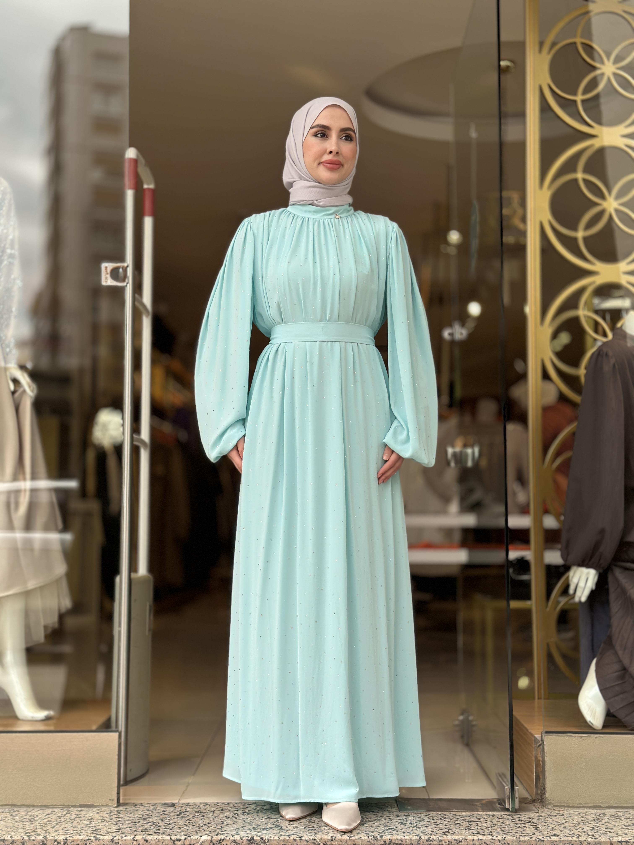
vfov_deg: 39.7
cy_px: 422
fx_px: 1172
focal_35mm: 48
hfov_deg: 30.3
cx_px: 317
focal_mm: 6.86
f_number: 1.78
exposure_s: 1/1212
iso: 80
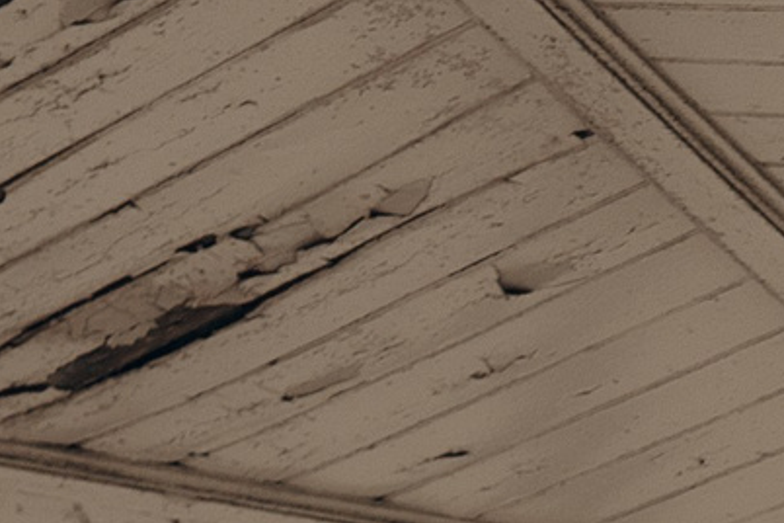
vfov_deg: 5.8
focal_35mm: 223
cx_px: 1340
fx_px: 4856
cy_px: 1488
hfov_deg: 8.9
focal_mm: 35
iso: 250
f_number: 2.8
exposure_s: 1/2000
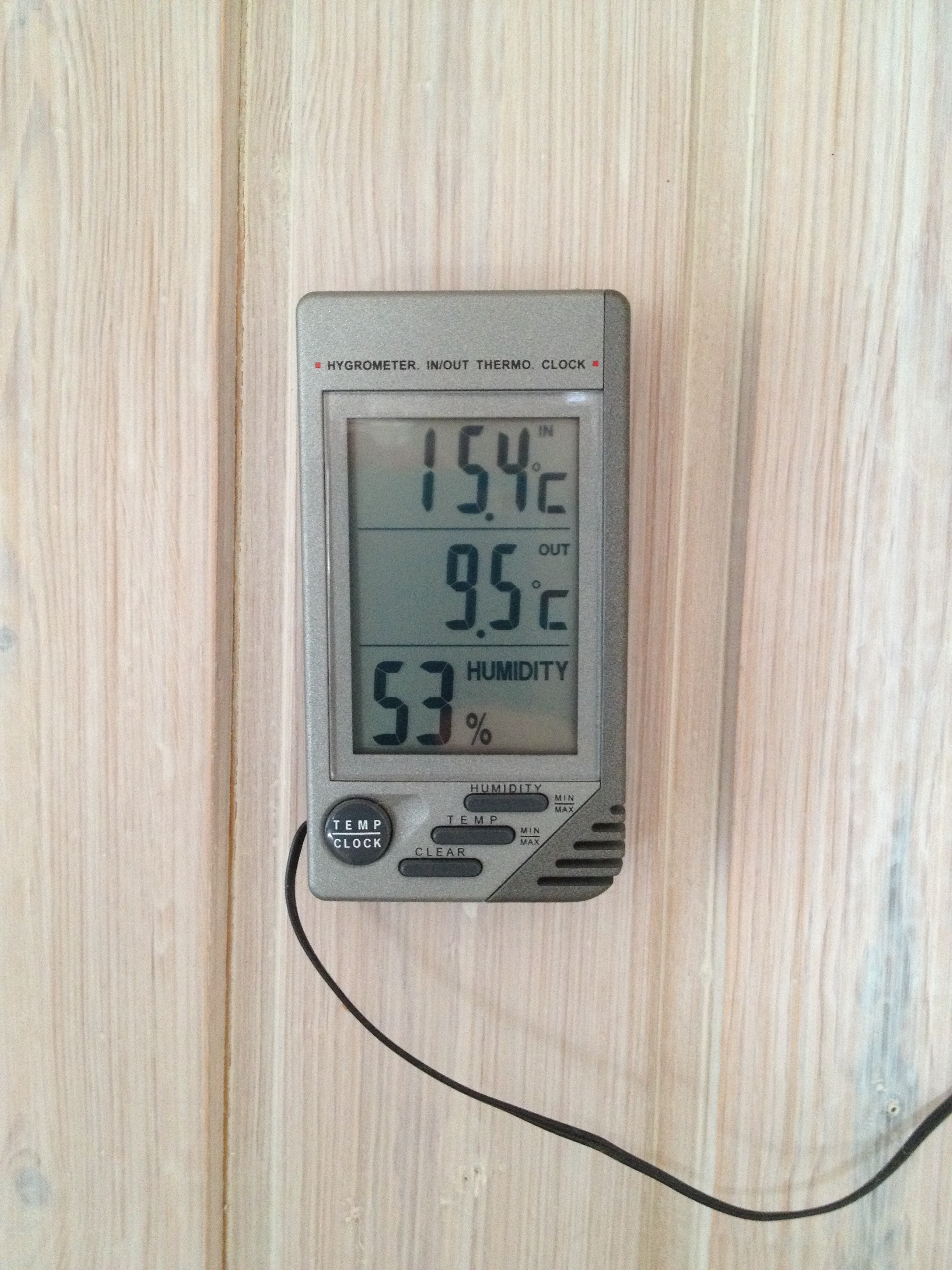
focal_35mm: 35
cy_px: 635
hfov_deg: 40.7
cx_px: 476
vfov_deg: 52.6
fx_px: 1283
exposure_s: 1/20
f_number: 2.4
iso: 320
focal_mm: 4.28
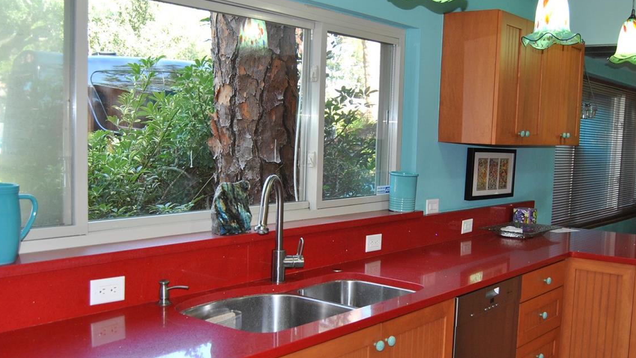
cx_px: 344
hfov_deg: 50.4
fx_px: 675
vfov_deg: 29.6
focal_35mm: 40
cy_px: 213
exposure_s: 1/60
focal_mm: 18
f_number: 3.5
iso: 200
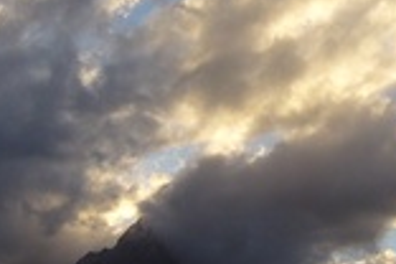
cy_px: 79
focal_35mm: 103
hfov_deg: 19.5
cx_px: 343
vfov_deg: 13.3
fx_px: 1133
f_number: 5.6
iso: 80
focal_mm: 5.8
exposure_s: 1/250
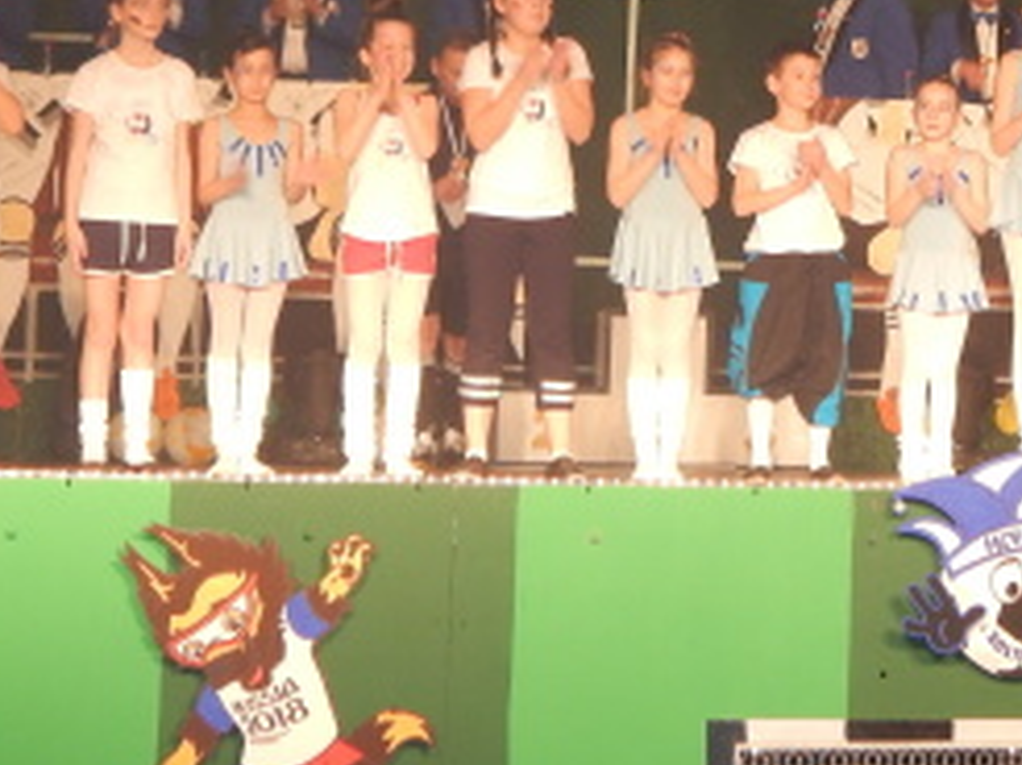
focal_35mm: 112
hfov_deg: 17.4
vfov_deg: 12.9
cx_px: 902
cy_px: -87
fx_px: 3303
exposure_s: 1/30
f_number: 3.6
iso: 200
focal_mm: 7.7
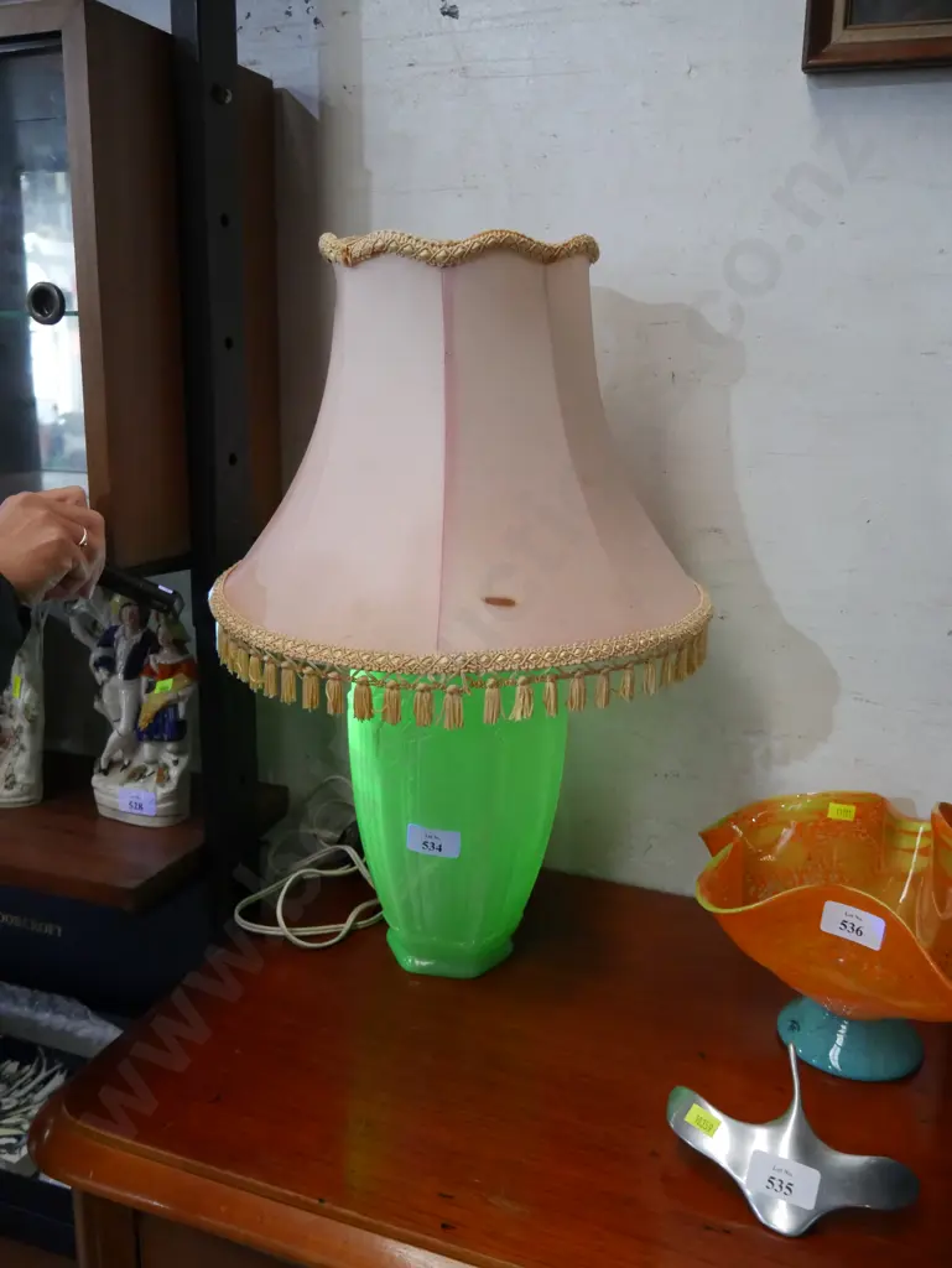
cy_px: 634
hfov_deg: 46.8
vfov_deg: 59.9
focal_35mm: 30
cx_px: 476
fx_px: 1099
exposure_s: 1/60
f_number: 3.6
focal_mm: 15
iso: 2500
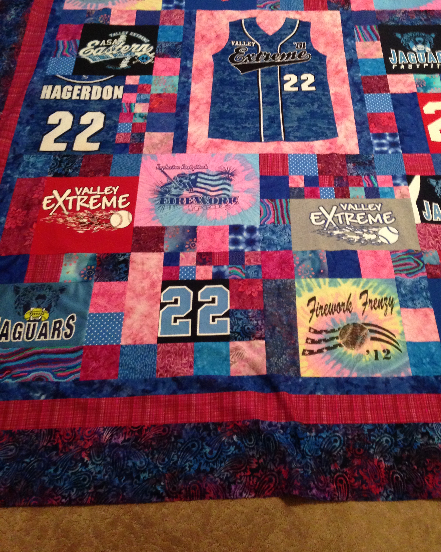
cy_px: 206
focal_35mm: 41
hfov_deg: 36.4
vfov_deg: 44.4
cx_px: 262
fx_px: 669
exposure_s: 1/15
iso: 400
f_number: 2.4
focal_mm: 4.12
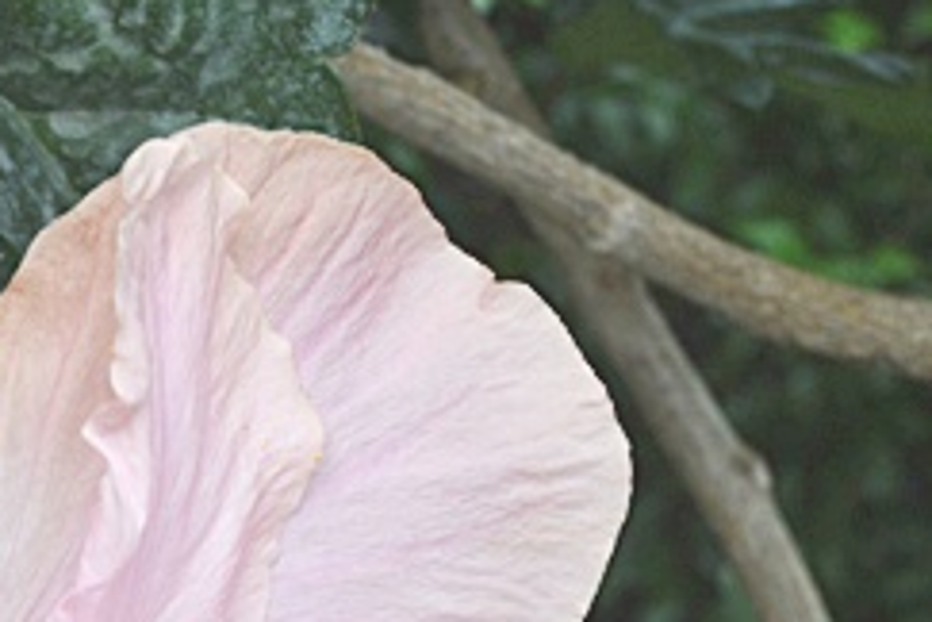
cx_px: -238
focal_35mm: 138
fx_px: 3572
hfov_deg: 14.3
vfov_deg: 9.8
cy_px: 754
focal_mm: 32
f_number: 8
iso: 100
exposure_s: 1/125
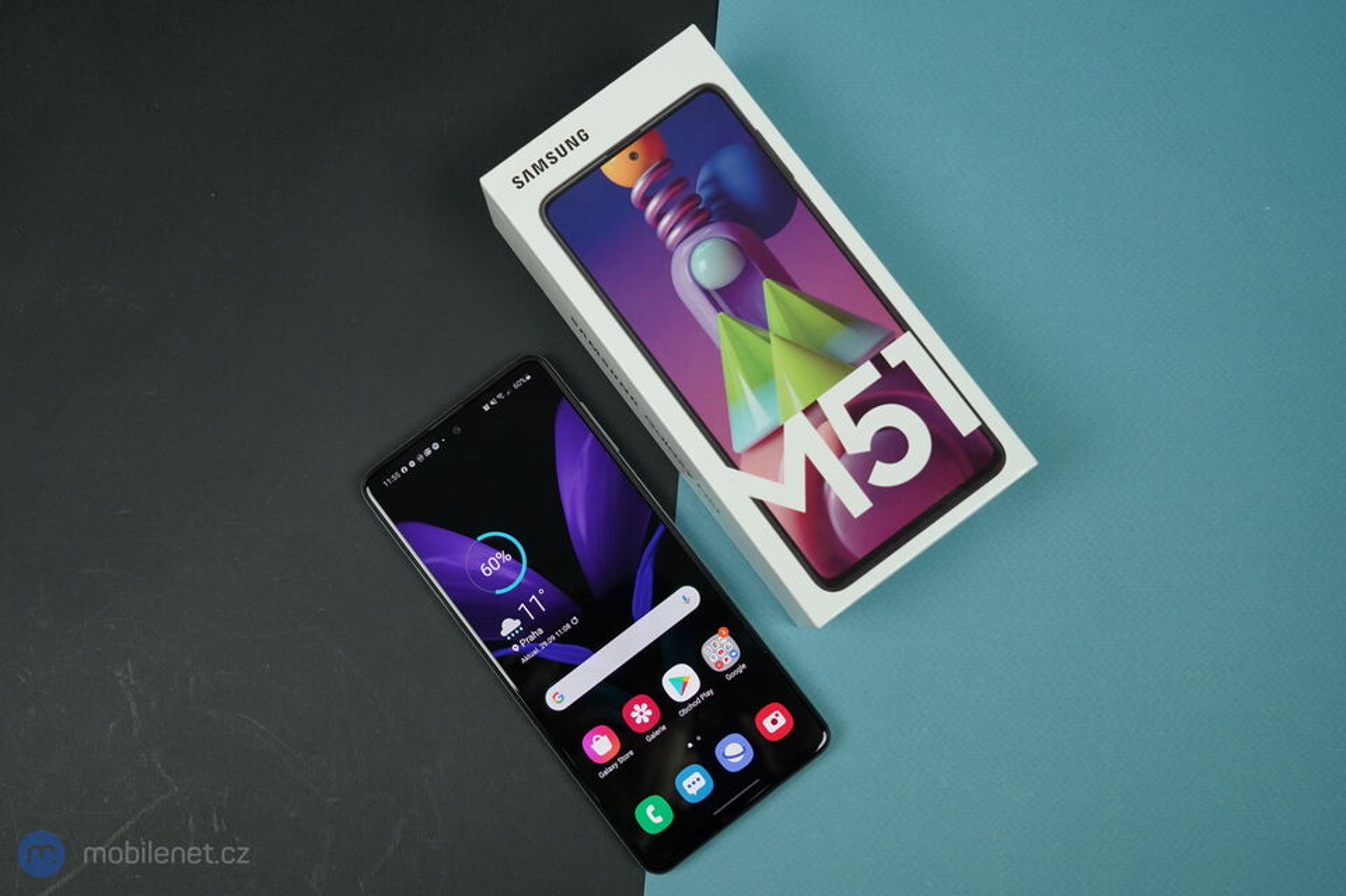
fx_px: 1233
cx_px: 673
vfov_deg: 39.9
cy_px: 448
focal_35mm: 33
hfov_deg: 57.2
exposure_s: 1/160
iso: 640
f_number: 5.6
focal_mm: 33
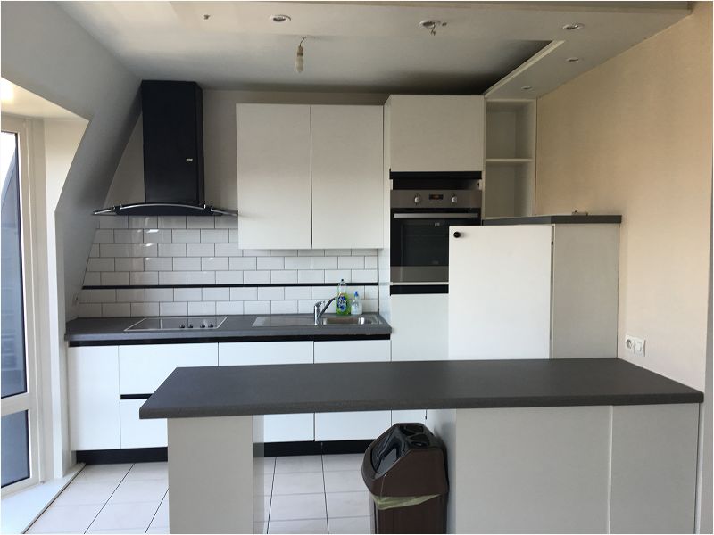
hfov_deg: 61.7
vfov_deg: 48.2
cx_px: 357
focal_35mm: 29
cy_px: 268
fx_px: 598
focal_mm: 4.15
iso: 25
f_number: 2.2
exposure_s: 1/50
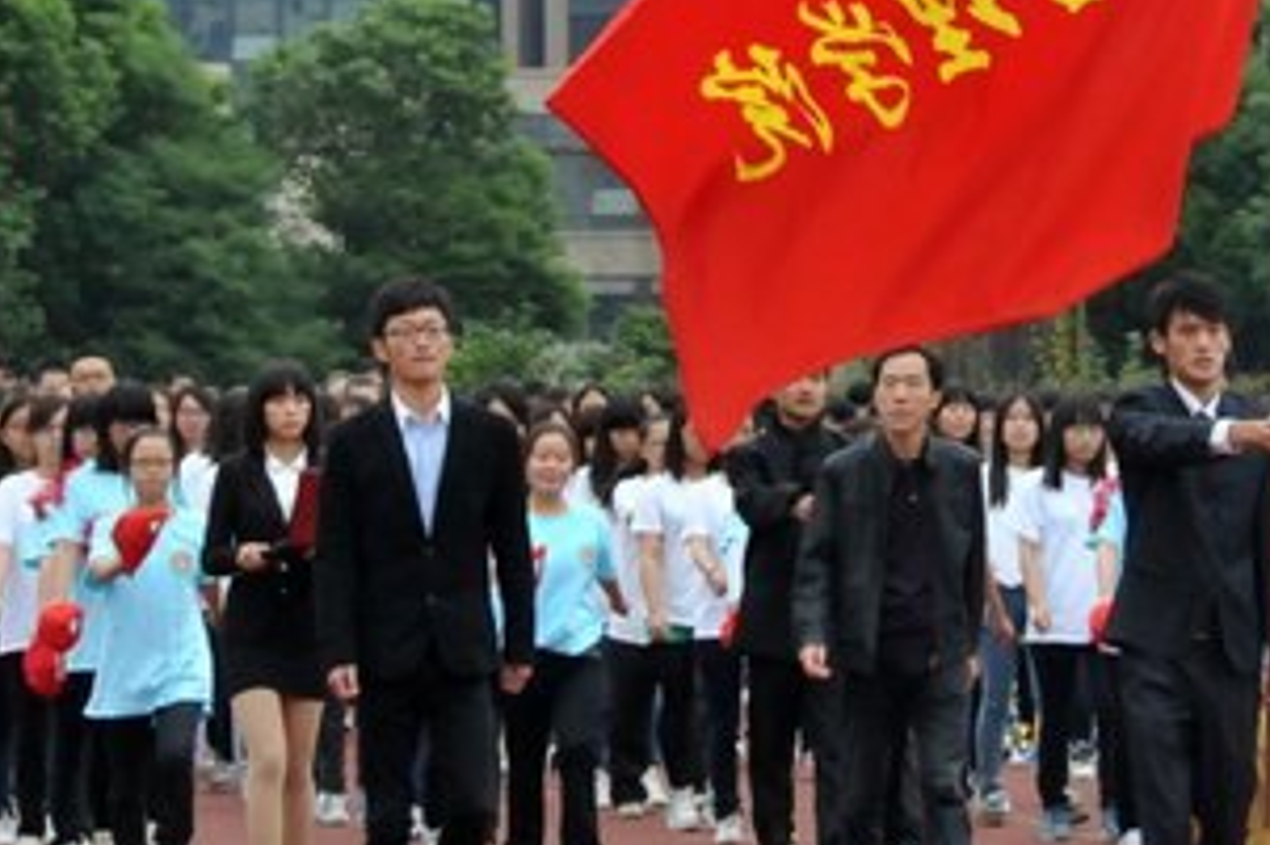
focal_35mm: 200
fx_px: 7051
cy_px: 189
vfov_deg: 6.9
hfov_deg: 10.3
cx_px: 807
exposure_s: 1/250
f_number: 7.1
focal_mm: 62
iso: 1000
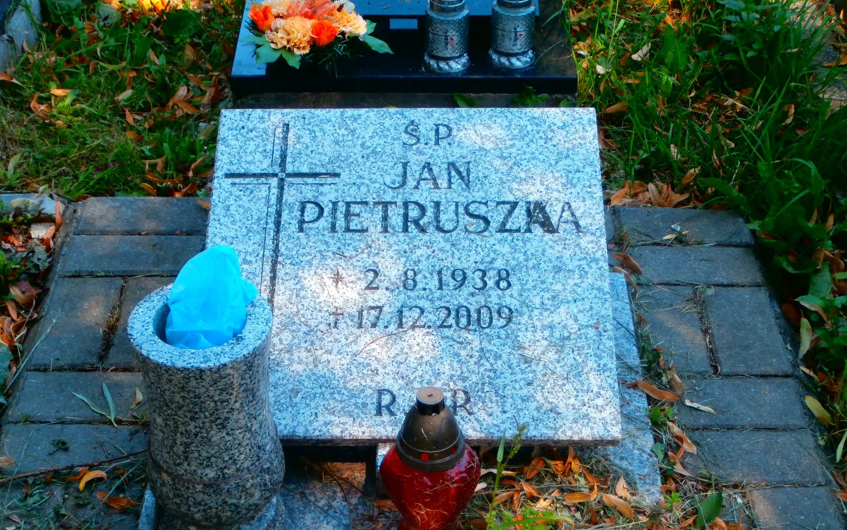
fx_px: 1408
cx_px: 421
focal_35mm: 61
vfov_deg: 21.3
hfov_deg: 33.5
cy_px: 316
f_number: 4.5
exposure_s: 1/100
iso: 100
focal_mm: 10.11
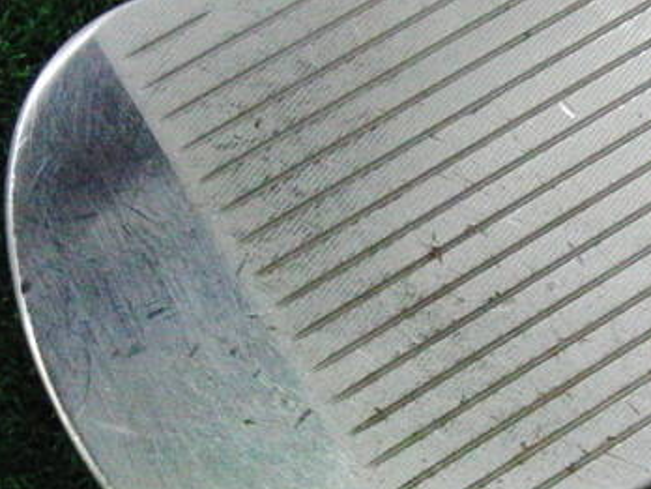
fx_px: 1279
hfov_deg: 28.3
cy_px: 268
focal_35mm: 68
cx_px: 460
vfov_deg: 21.6
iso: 3200
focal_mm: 6.42
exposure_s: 1/400
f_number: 3.6
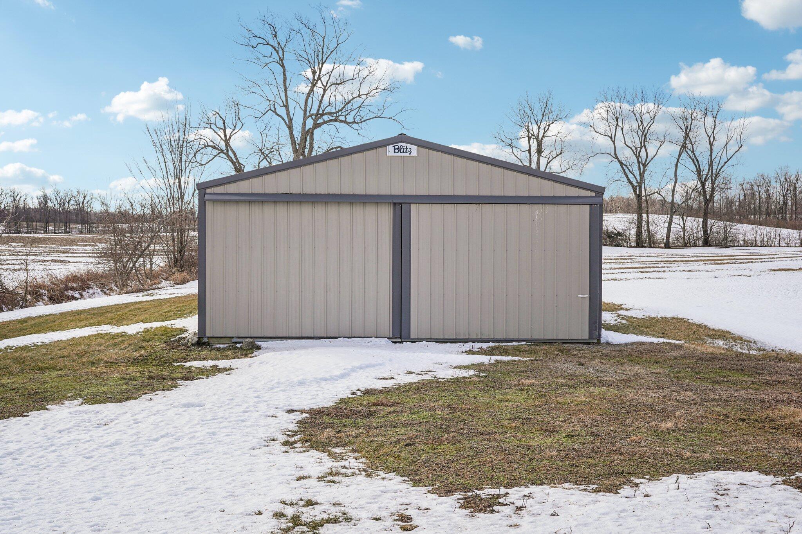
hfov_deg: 54.4
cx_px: 401
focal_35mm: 35
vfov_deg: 37.8
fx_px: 780
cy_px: 267
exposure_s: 1/400
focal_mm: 35
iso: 100
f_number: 8
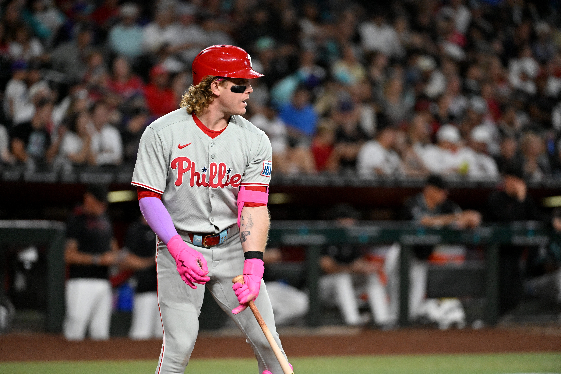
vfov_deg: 4.2
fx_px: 5142
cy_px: 187
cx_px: 280
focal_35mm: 330
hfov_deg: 6.2
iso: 8000
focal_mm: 330
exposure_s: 1/2500
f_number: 4
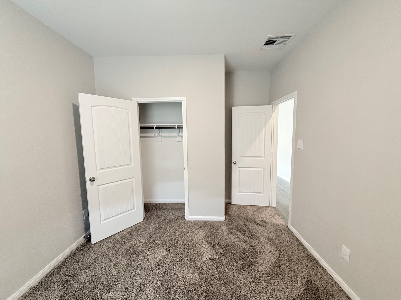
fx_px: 162
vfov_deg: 85.7
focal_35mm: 14
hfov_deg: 102.1
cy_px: 150
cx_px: 200
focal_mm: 2.22
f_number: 2.2
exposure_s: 1/60
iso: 320
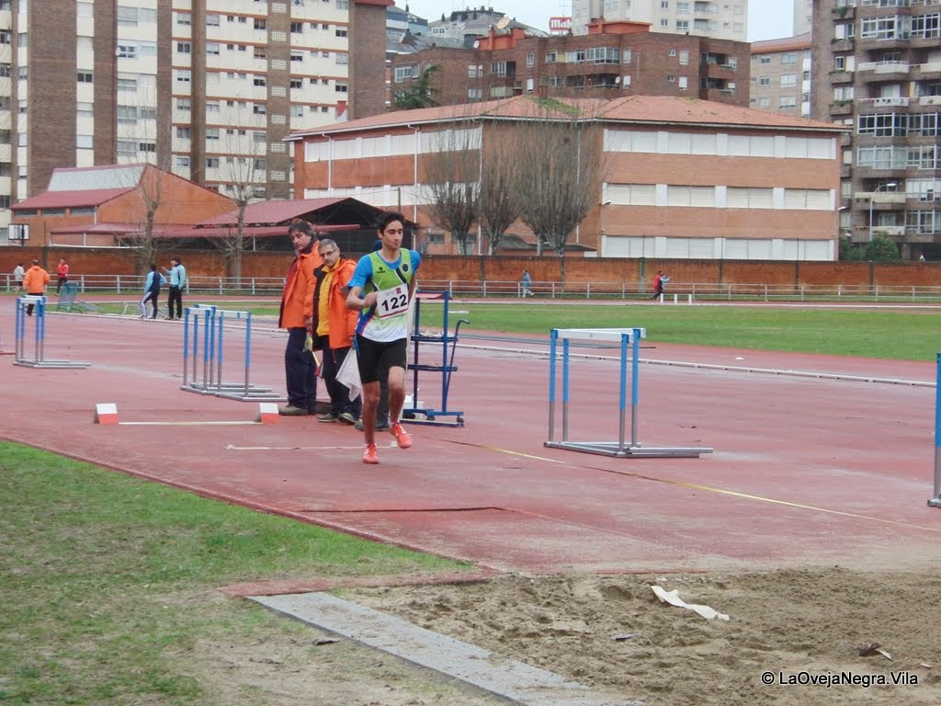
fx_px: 2474
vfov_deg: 16.2
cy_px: 353
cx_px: 470
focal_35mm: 91
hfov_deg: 21.5
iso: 200
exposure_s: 1/320
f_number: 3.8
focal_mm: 16.1
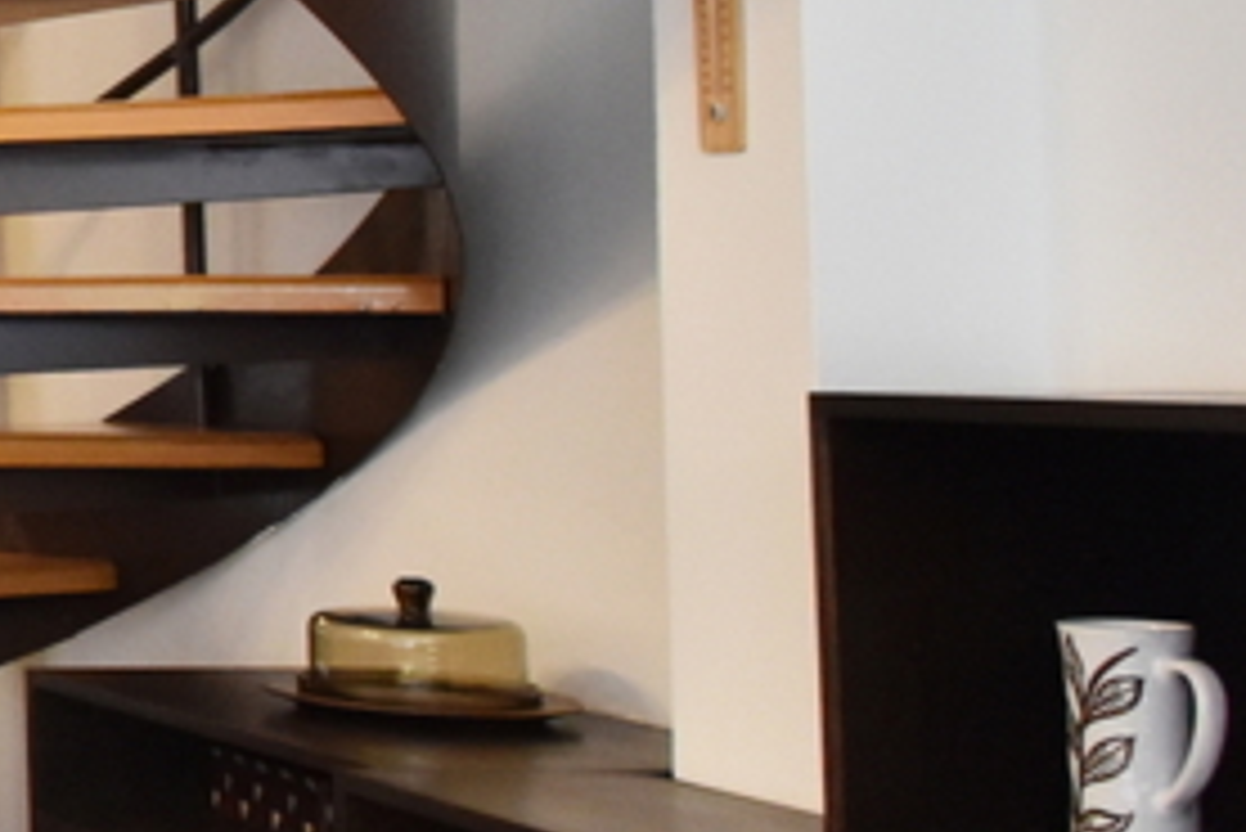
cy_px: 207
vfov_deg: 20.8
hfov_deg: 19.9
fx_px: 2251
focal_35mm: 65
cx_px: -1134
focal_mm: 10
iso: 1600
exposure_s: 1/30
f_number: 4.5
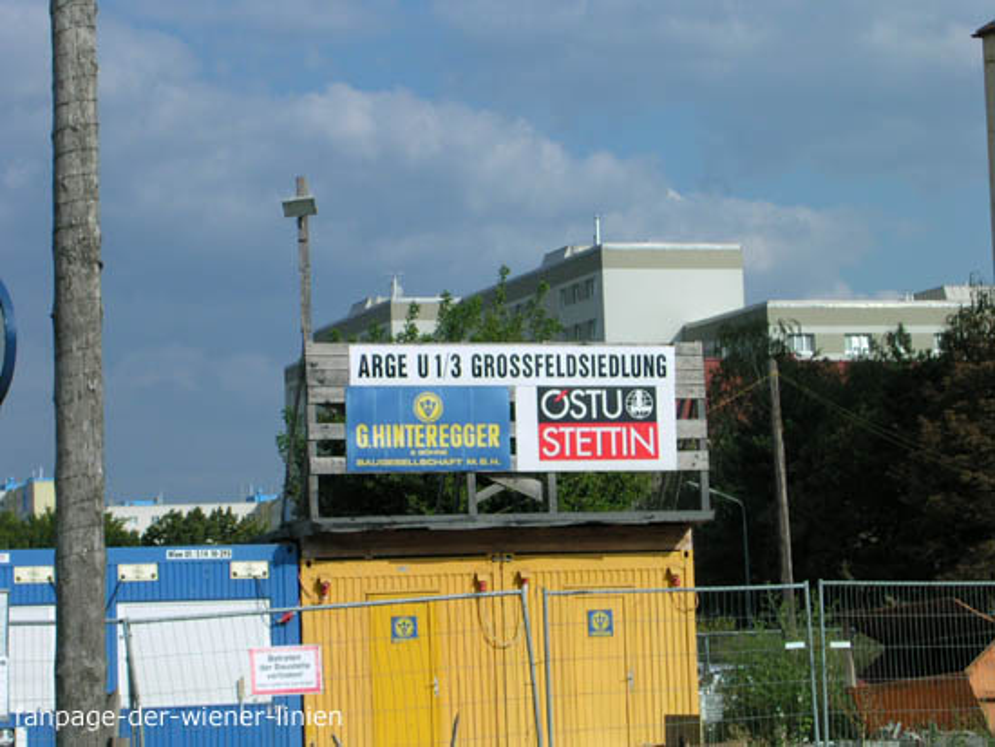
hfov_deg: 17.7
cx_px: 498
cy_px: 374
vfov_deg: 13.4
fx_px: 3192
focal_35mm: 111
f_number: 4.8
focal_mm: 16.8
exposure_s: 1/663
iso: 100
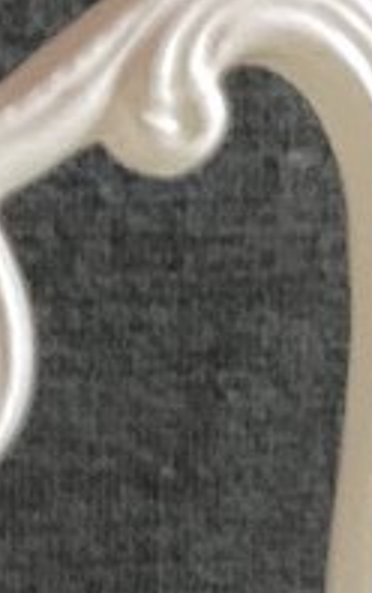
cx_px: -578
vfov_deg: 7.9
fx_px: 4066
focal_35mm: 251
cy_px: 1220
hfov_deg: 5.1
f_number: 2.4
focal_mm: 3.3
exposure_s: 1/50
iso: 50
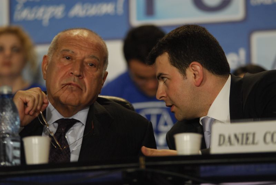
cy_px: 92
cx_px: 138
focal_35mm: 248
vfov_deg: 5.6
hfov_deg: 8.3
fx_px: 1900
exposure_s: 1/125
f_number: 2.8
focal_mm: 165
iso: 800
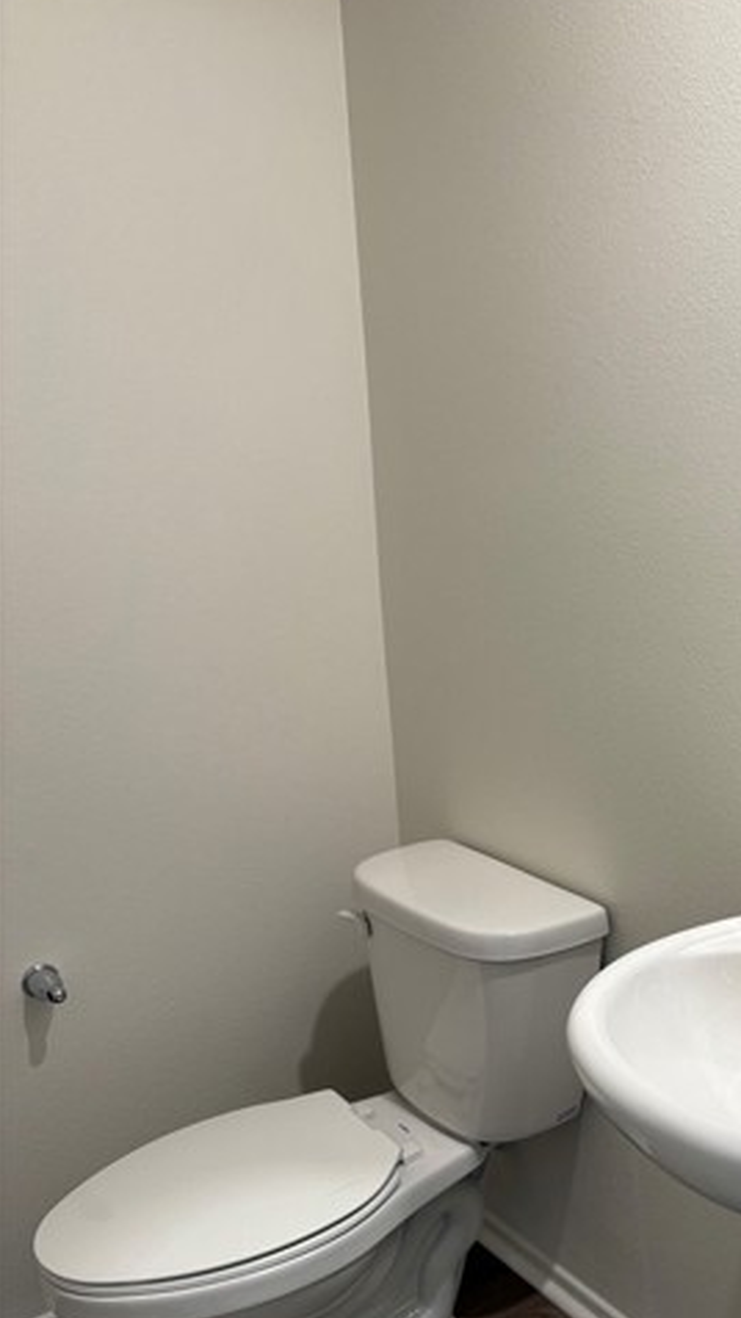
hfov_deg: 29.9
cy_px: 754
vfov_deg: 52.6
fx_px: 1329
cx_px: 661
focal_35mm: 38
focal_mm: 5.96
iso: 125
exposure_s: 1/120
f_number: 1.6
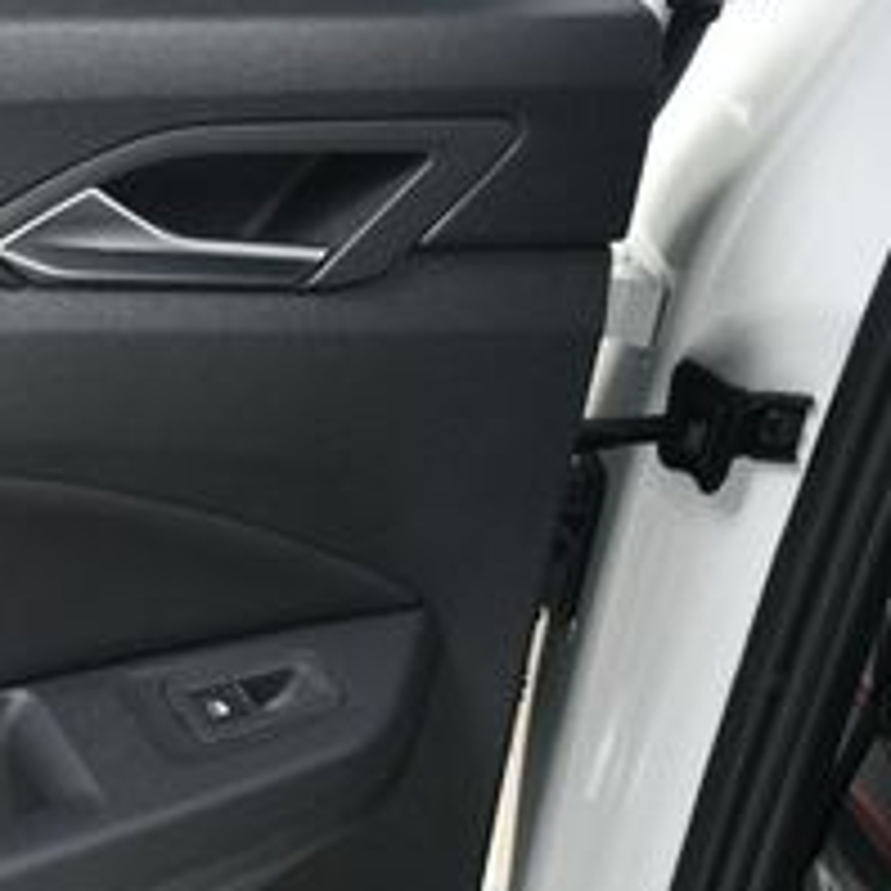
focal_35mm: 107
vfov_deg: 16.2
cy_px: 585
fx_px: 3116
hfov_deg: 14.9
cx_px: -513
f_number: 5.6
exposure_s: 1/160
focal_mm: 26
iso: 100
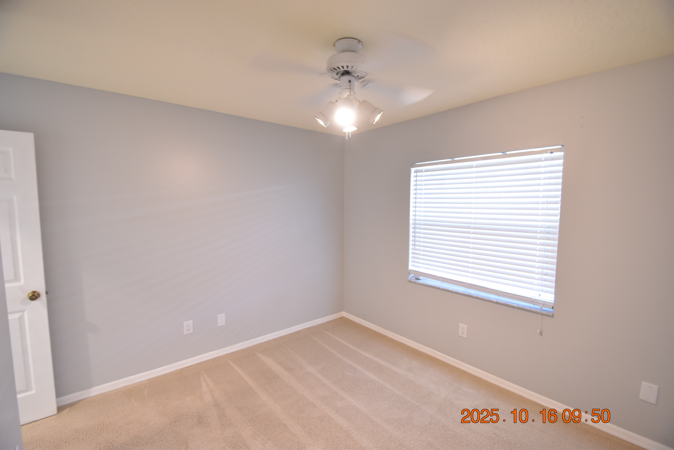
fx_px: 281
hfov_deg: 100.4
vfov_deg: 77.3
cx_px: 337
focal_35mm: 15
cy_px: 225
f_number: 3.5
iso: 800
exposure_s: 1/20
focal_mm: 10
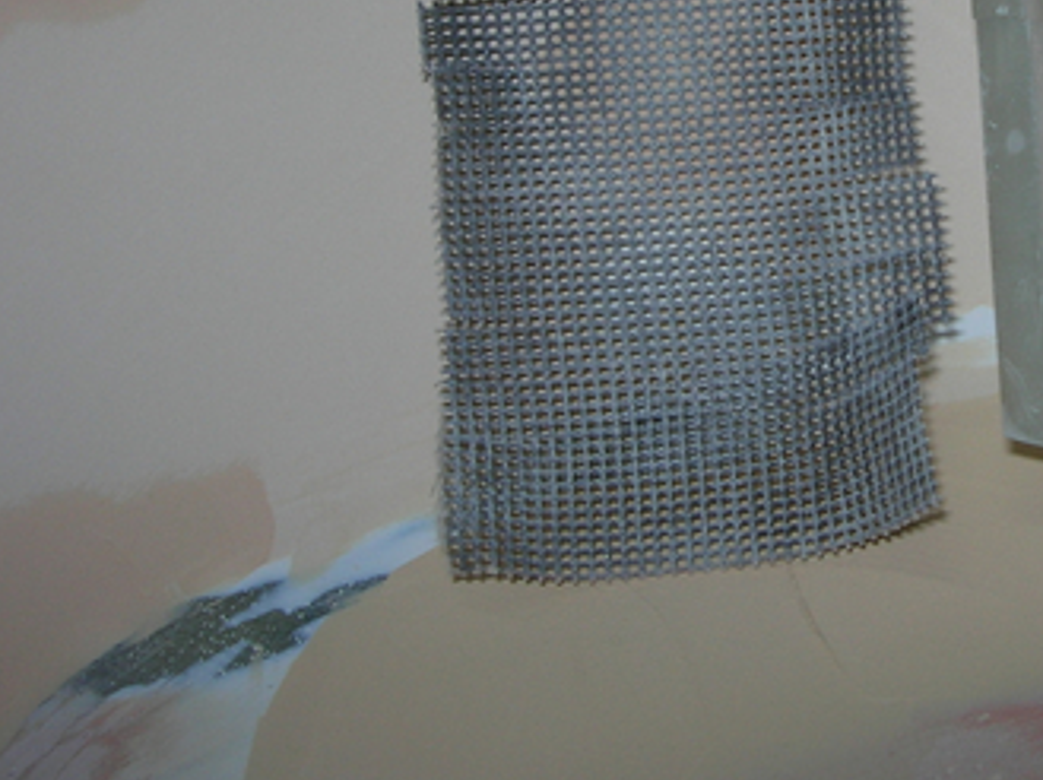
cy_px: 105
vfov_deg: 19.6
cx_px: 935
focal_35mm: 74
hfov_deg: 25.5
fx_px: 2227
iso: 64
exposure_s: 1/60.1
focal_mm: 7.8
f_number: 4.8
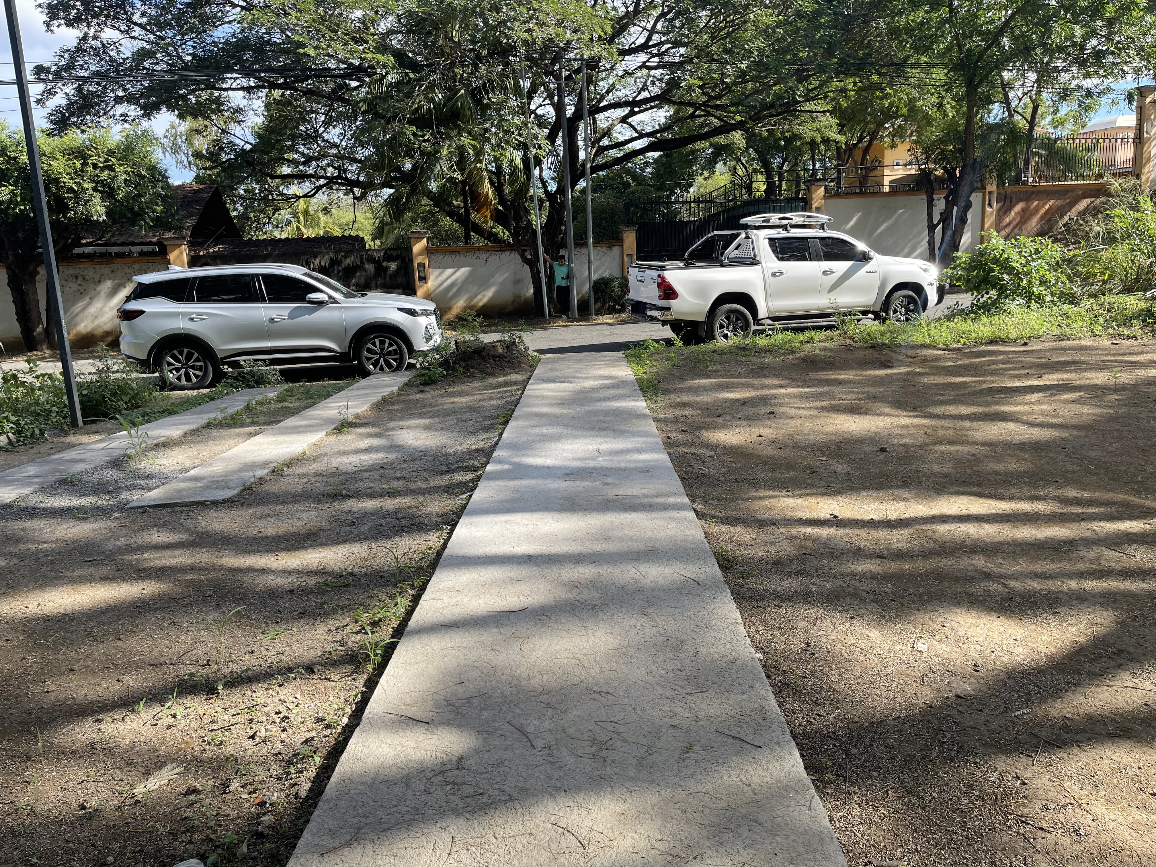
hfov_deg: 69.4
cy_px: 434
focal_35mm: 25
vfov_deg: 54.9
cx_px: 578
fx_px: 835
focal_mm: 5.1
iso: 32
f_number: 1.6
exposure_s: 1/1188
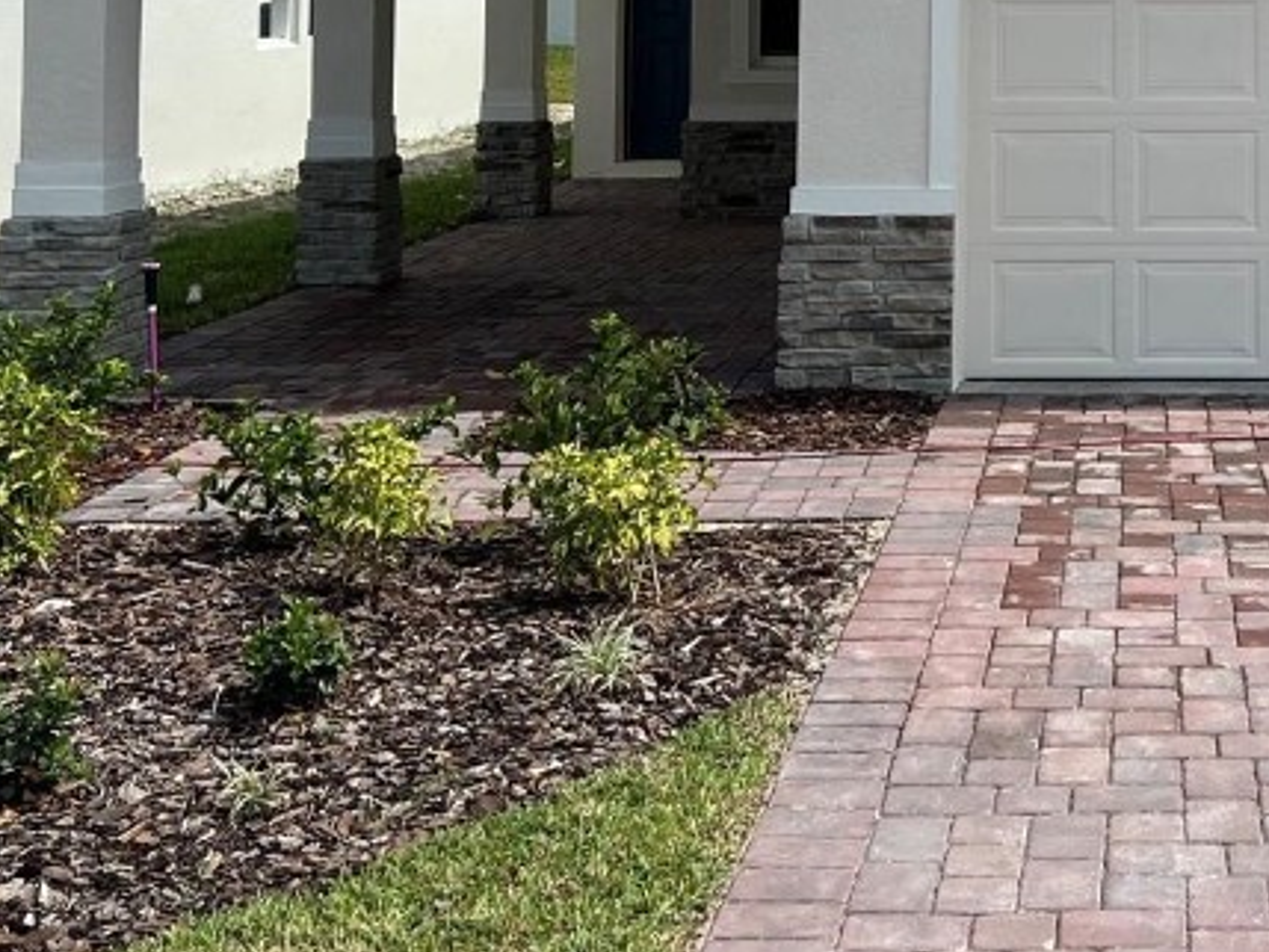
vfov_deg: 22.2
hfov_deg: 30.0
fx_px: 2274
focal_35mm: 62
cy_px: -118
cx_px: 1109
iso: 50
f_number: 1.5
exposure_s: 1/7463
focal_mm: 5.7
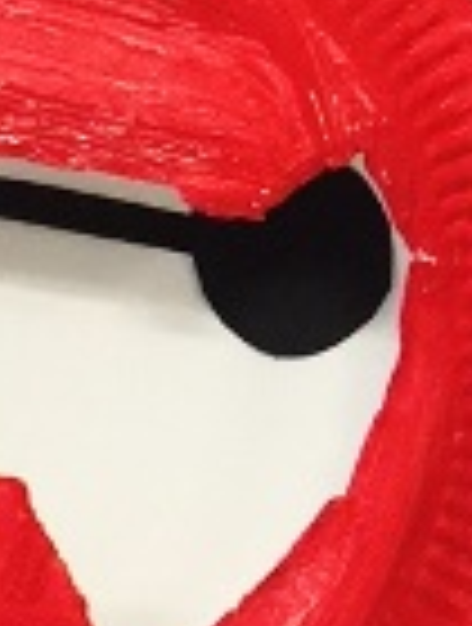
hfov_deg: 6.8
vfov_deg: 9.1
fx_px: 3855
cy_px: -252
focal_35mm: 213
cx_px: 832
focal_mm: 4.15
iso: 40
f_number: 2.2
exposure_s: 1/30
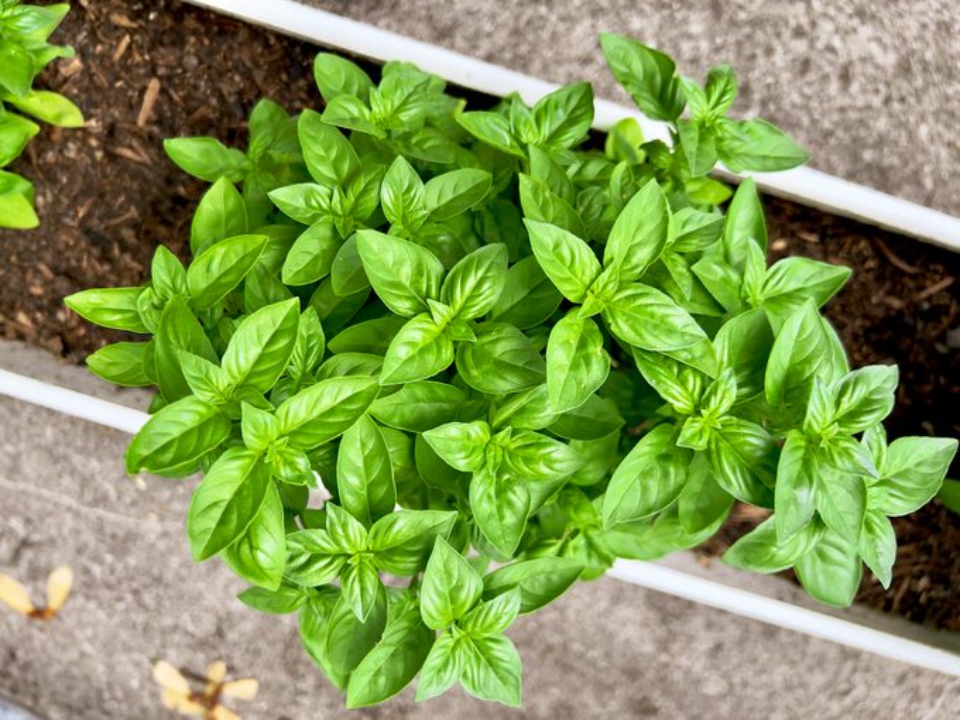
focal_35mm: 26
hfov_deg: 67.3
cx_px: 480
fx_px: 721
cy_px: 360
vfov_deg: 53.1
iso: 50
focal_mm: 5.7
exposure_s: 1/950
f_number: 1.5
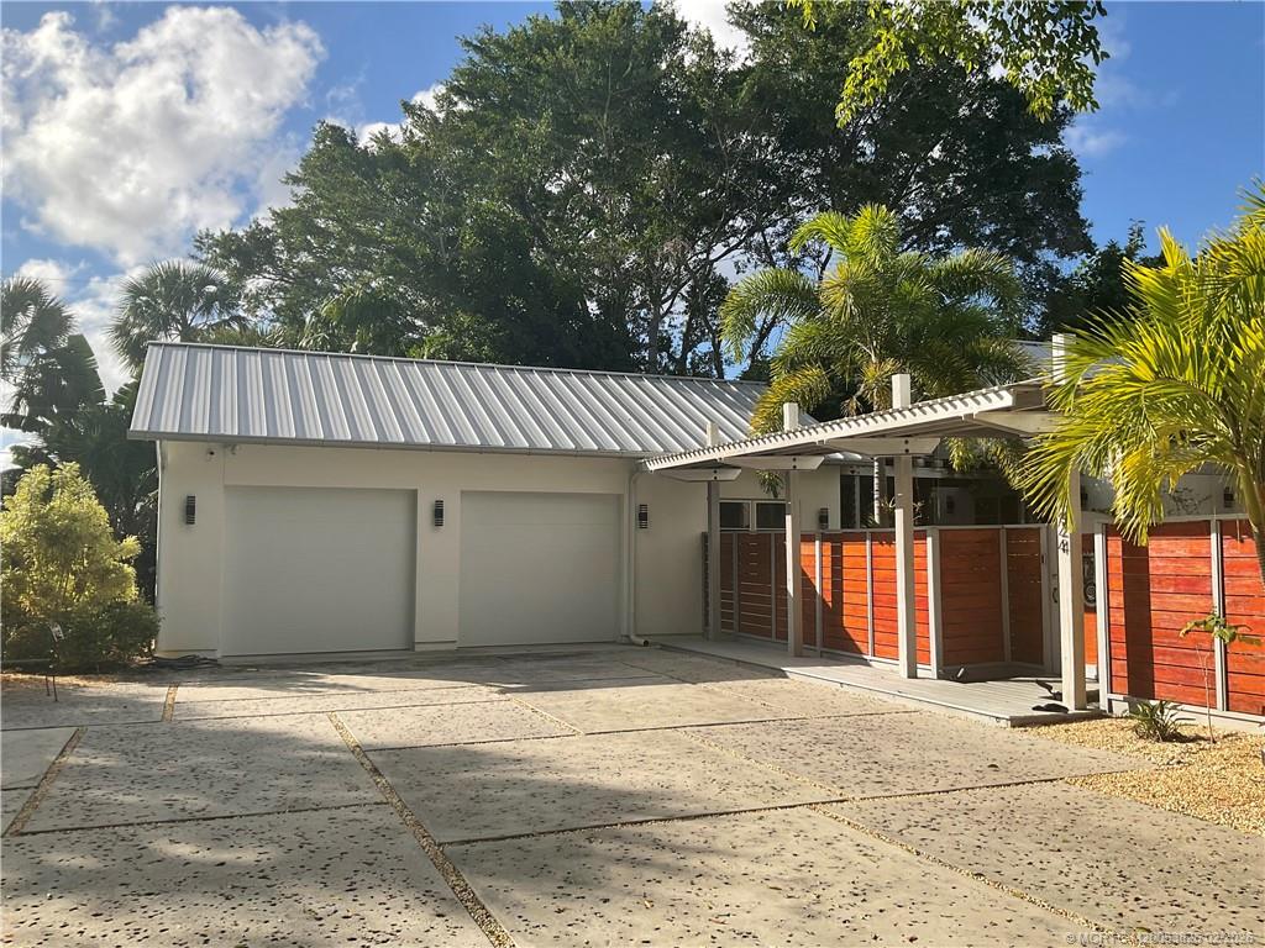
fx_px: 1060
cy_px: 474
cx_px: 632
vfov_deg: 48.2
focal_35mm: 29
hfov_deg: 61.7
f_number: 1.8
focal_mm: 3
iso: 16
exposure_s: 1/1534
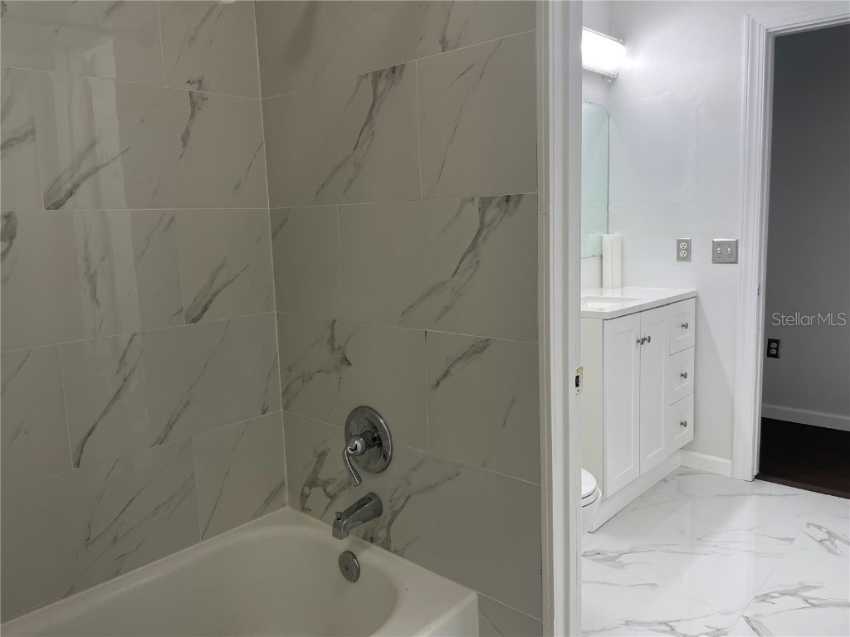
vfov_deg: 53.1
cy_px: 318
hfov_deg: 67.3
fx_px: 638
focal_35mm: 26
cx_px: 425
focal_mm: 4.2
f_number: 1.6
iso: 50
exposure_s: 1/120
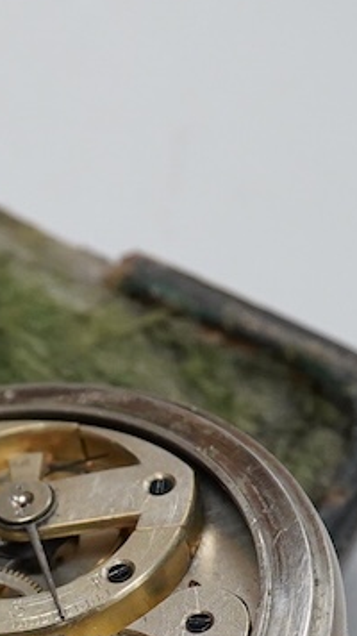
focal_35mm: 149
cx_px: -129
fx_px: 2510
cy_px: 586
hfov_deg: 8.0
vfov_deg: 14.3
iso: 2500
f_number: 8
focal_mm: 30
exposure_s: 1/400
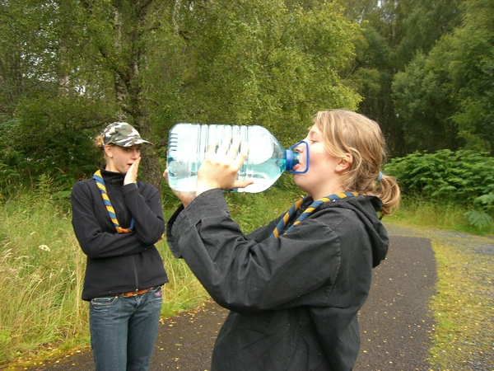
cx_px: 247
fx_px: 542
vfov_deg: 37.7
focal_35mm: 38
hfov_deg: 49.0
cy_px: 186
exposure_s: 1/160
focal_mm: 6.2
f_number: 2.7
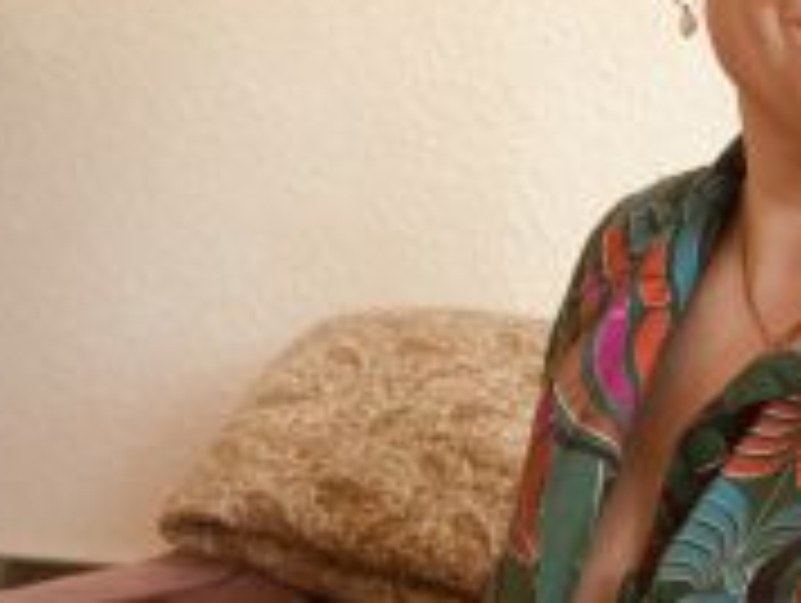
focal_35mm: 81
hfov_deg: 23.1
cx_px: 801
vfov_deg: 18.0
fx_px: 1877
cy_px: 54
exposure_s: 1/33
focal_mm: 2.87
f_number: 2.2
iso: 32
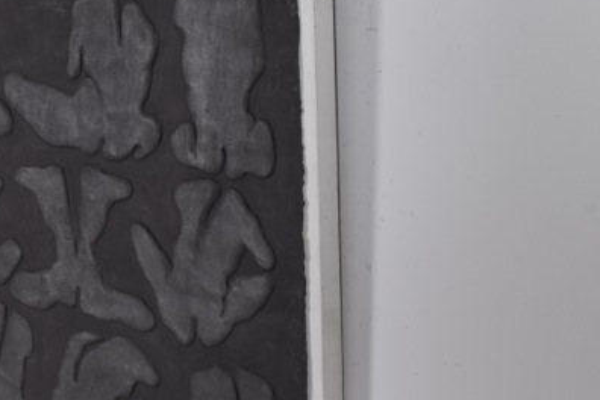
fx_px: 1413
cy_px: 252
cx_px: 139
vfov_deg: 16.1
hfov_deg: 23.7
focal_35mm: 85
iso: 100
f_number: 13
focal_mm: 35
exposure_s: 1/125
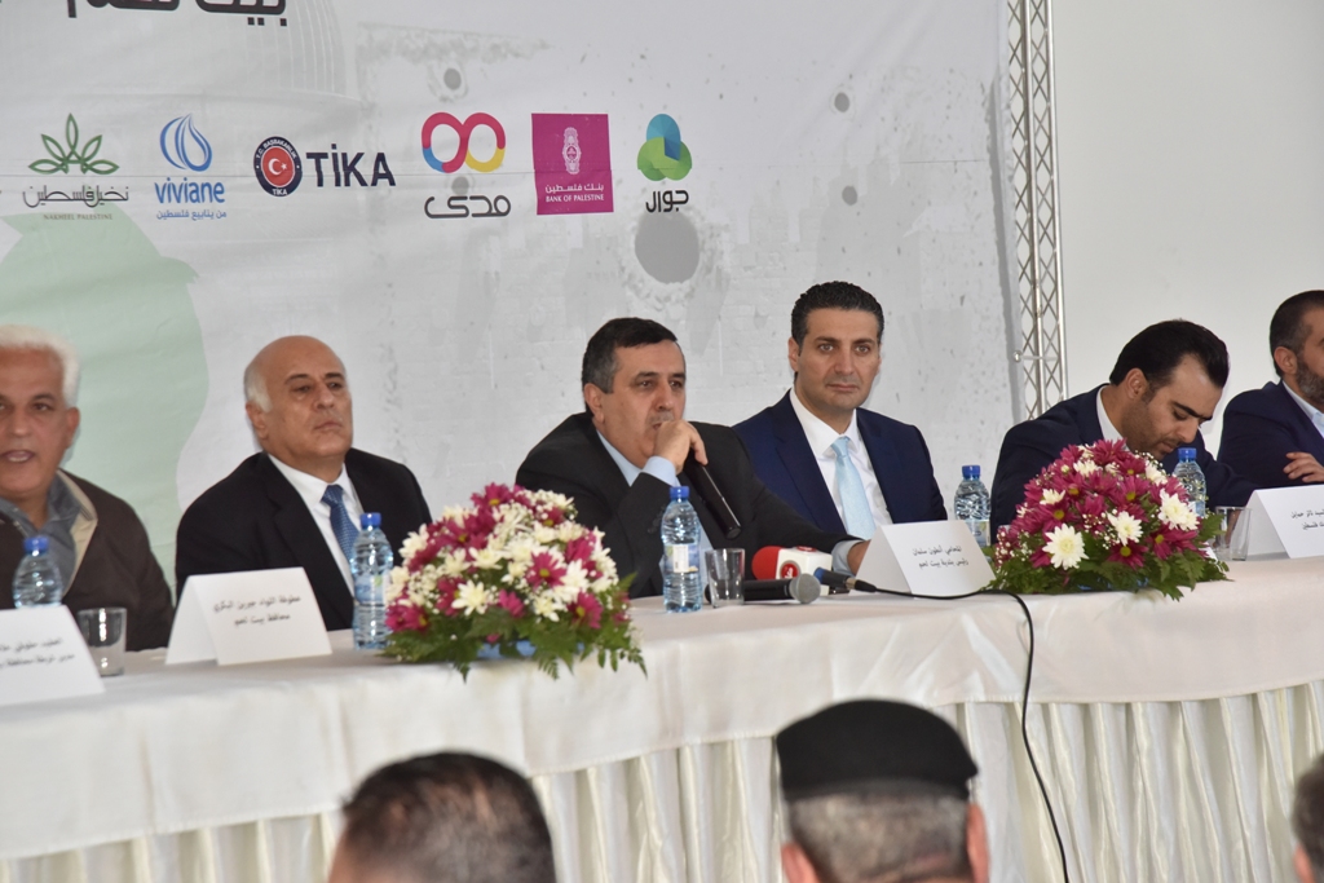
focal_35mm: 120
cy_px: 442
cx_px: 662
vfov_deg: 11.4
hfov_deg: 17.1
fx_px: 4414
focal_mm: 120
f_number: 8
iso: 2500
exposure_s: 1/250
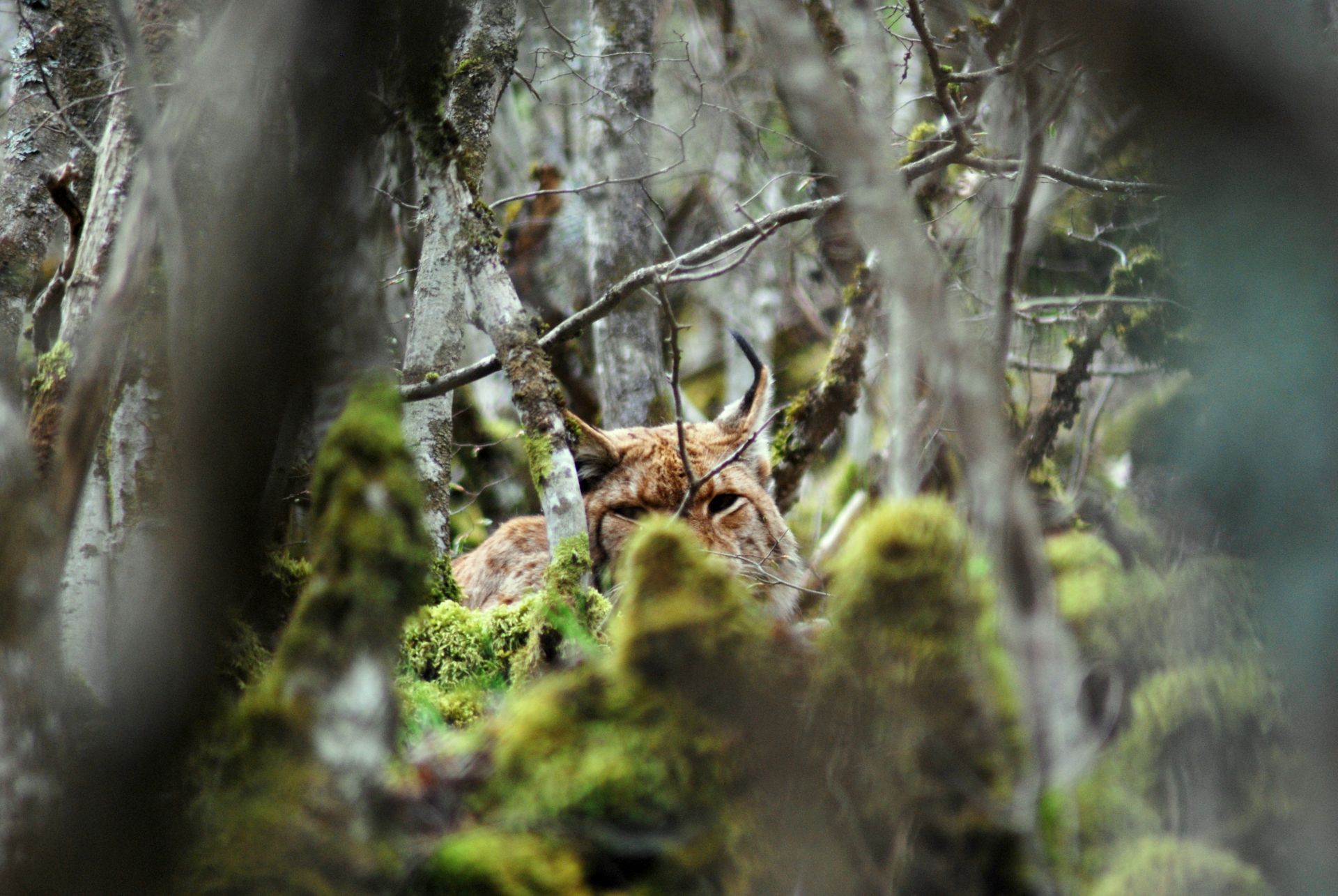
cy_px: 448
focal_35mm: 450
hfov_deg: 4.6
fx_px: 16744
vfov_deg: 3.1
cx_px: 669
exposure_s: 1/200
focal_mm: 300
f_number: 5.6
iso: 400
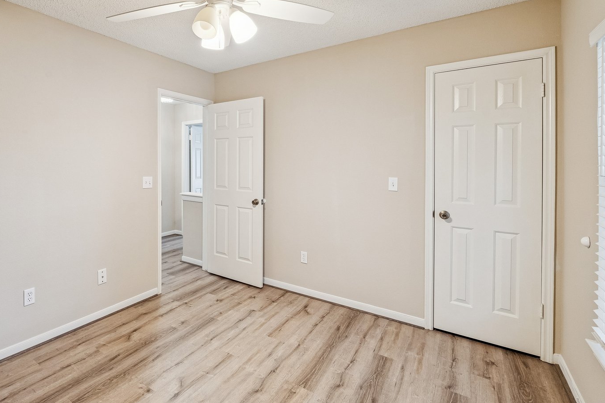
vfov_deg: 66.7
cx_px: 229
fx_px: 302
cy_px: 159
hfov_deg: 88.3
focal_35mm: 18
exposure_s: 1/10
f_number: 8
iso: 640
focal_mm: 12
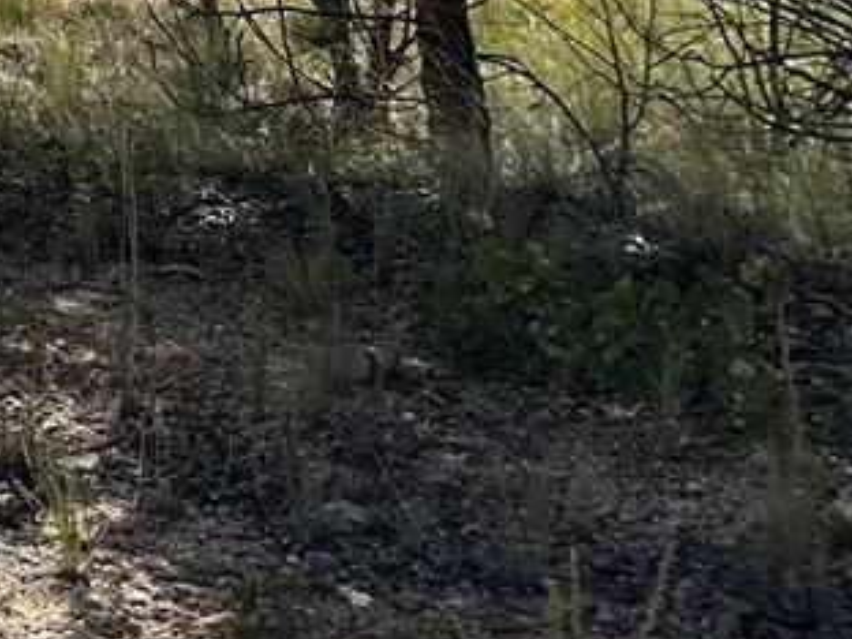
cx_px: -1286
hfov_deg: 12.2
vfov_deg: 11.3
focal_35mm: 123
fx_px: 3027
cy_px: -440
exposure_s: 1/5525
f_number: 1.78
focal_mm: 6.86
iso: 80
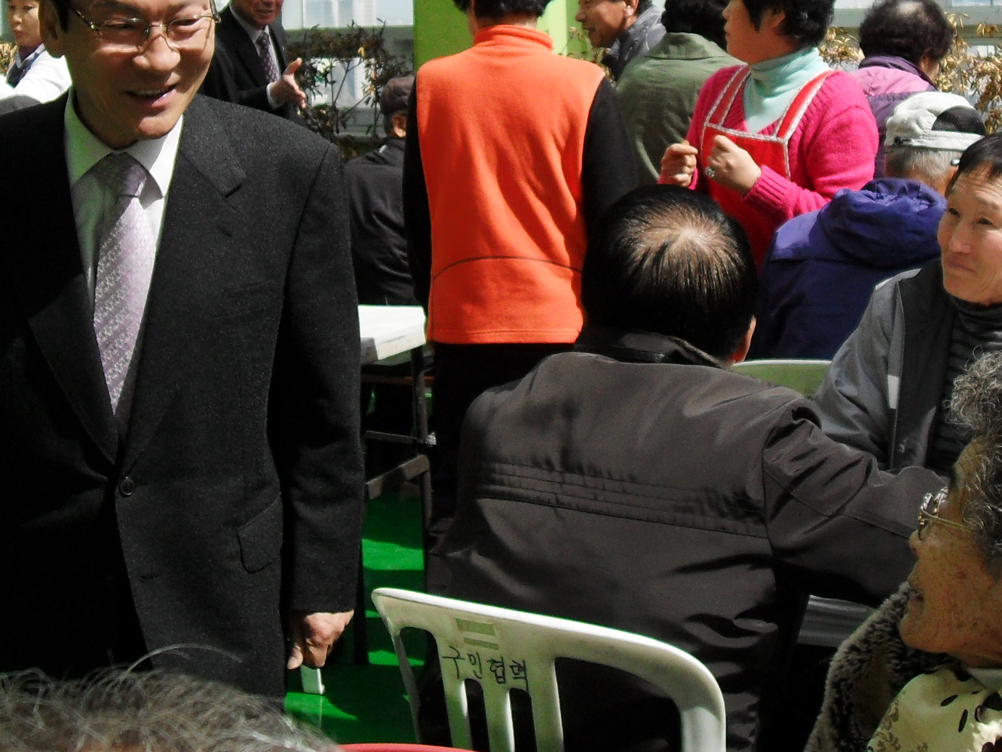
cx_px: 620
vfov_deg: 18.6
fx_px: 2258
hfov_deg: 25.0
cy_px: 70
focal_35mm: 78
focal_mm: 7
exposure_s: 1/1000
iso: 100
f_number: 3
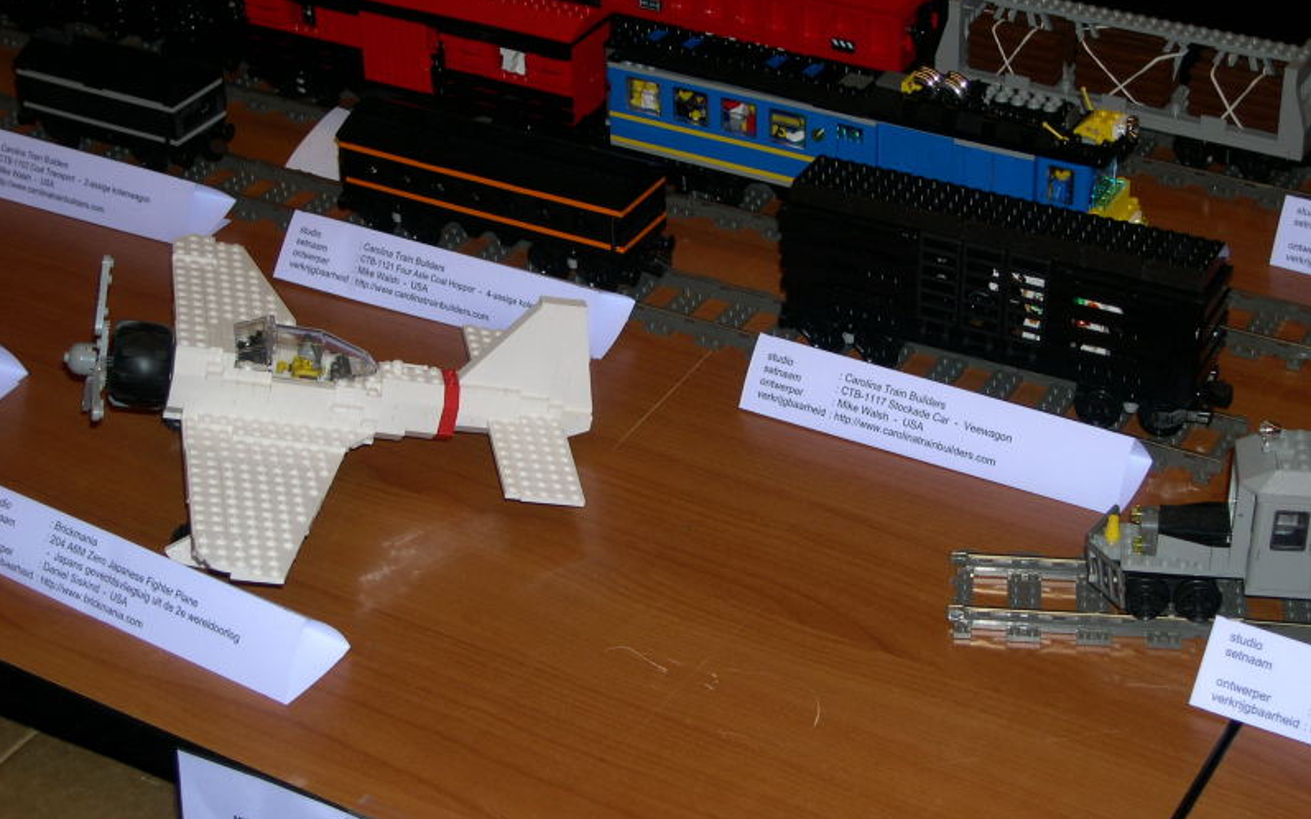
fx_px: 2358
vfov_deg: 19.7
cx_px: 655
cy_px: 340
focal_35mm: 66
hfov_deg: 31.1
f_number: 3.5
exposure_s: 1/60
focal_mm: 13.2
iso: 100
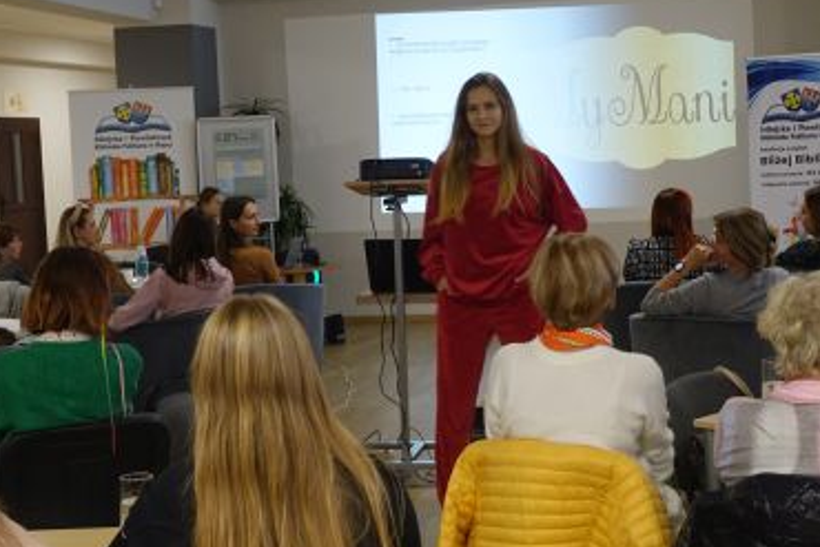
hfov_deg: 31.4
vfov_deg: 21.2
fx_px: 1458
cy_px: 229
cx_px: 448
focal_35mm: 64
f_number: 2.8
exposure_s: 1/40
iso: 500
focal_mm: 13.65
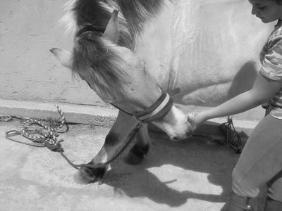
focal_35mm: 37
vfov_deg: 38.7
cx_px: 141
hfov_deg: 50.1
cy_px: 106
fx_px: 301
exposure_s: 1/350
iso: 80
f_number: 7
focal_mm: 6.3
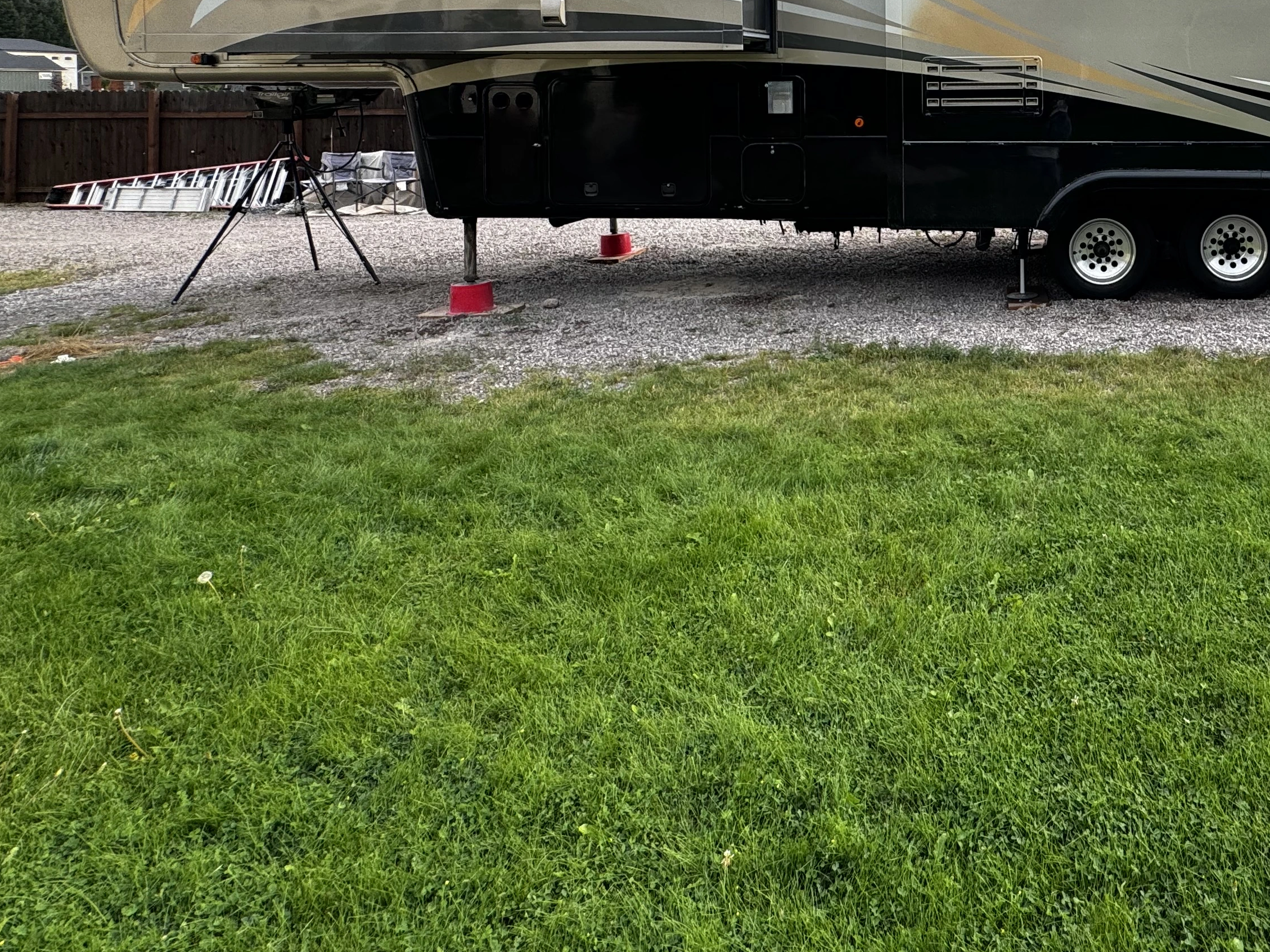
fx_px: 917
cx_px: 1042
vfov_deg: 49.4
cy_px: 109
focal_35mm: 25
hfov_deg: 62.6
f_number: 2.2
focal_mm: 2.22
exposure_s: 1/200
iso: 40
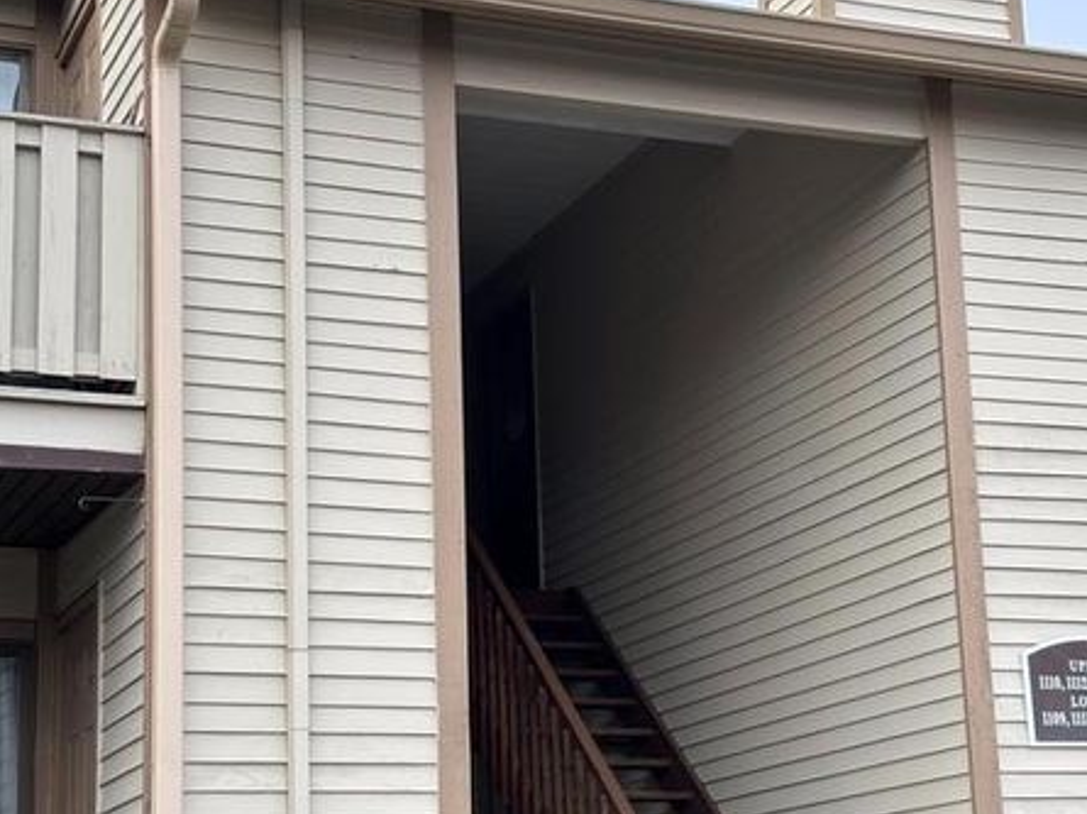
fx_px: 2447
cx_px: 567
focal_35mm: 78
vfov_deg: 18.8
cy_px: 502
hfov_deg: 25.0
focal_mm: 5.96
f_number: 1.6
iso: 32
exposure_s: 1/510
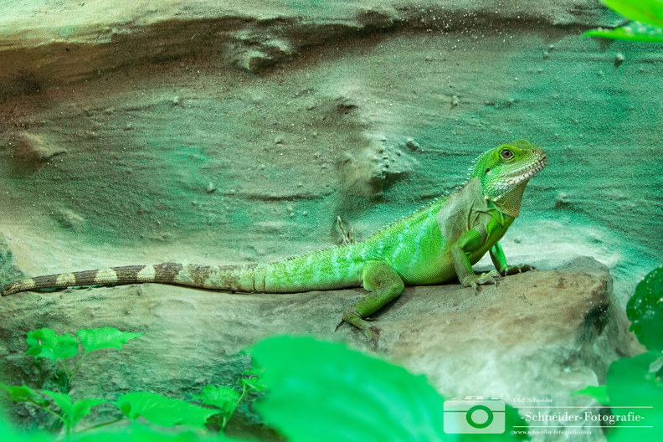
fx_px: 884
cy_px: 221
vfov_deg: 28.1
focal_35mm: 48
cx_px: 332
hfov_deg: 41.1
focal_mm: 32
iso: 400
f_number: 7.1
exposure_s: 1/25
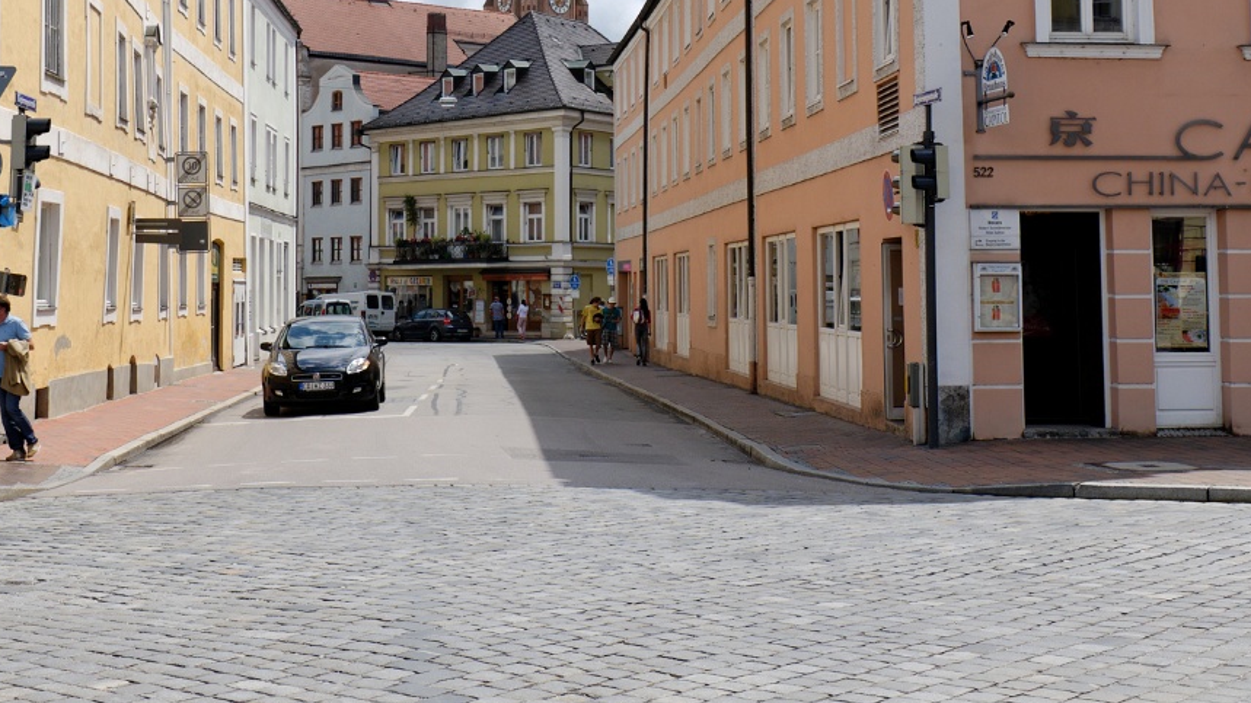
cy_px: 124
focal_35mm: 58
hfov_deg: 35.8
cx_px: 473
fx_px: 1924
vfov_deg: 20.4
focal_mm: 24
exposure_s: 1/320
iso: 100
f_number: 8
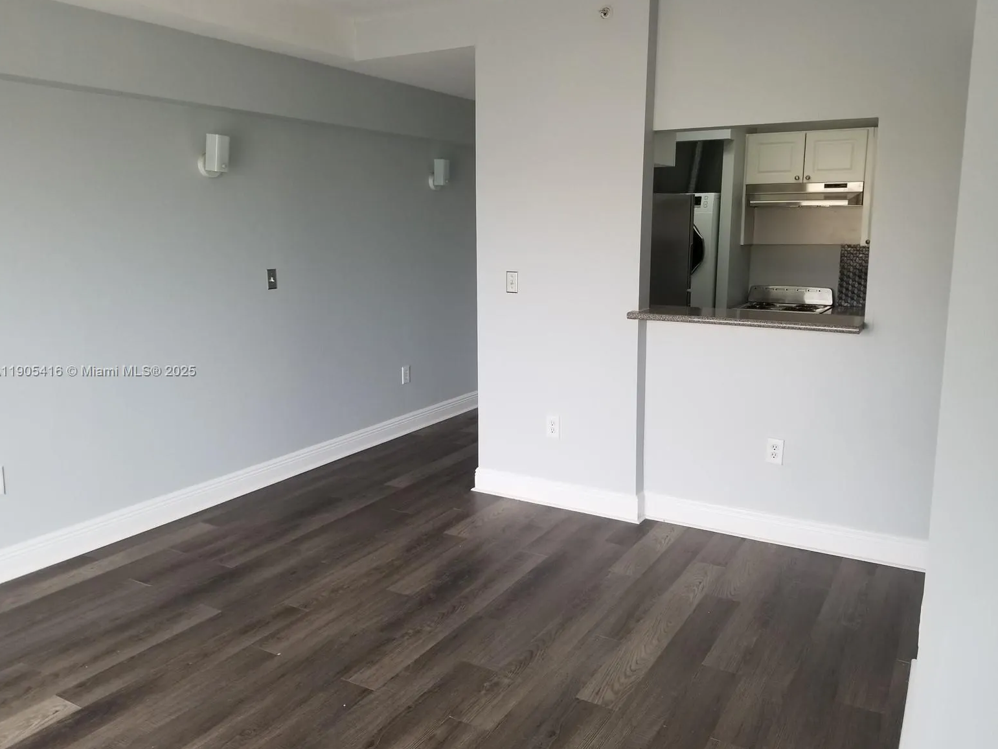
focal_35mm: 27
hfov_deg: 65.3
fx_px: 778
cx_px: 506
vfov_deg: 51.4
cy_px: 372
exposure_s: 1/60
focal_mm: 4.3
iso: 64
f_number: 1.7
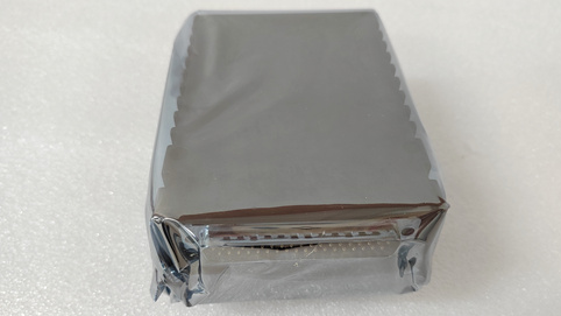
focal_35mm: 26
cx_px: 282
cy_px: 200
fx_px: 387
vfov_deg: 44.0
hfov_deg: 71.9
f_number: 1.9
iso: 1506
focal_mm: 5.52
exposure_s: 1/50
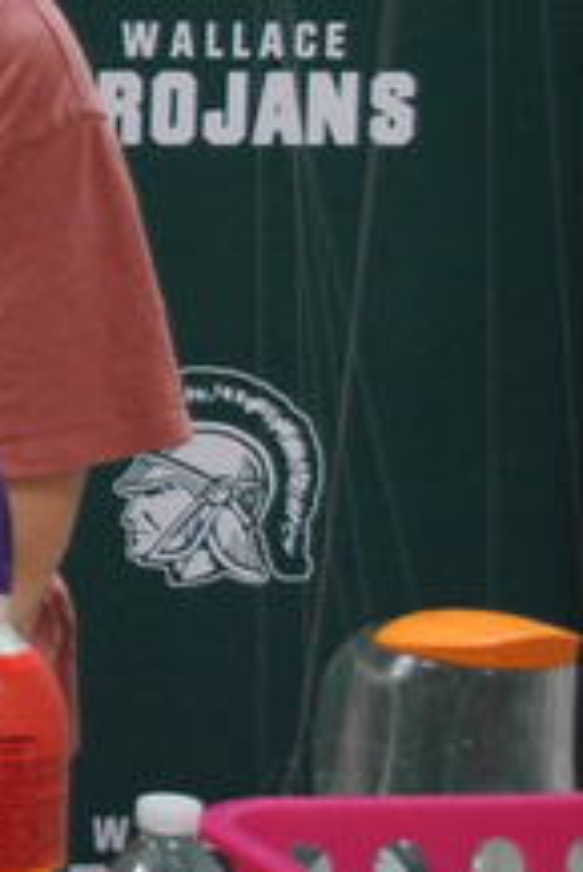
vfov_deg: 12.9
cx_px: -1250
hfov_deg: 7.6
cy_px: -66
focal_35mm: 156
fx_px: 3783
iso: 400
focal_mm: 22
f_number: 3.8
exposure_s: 1/30
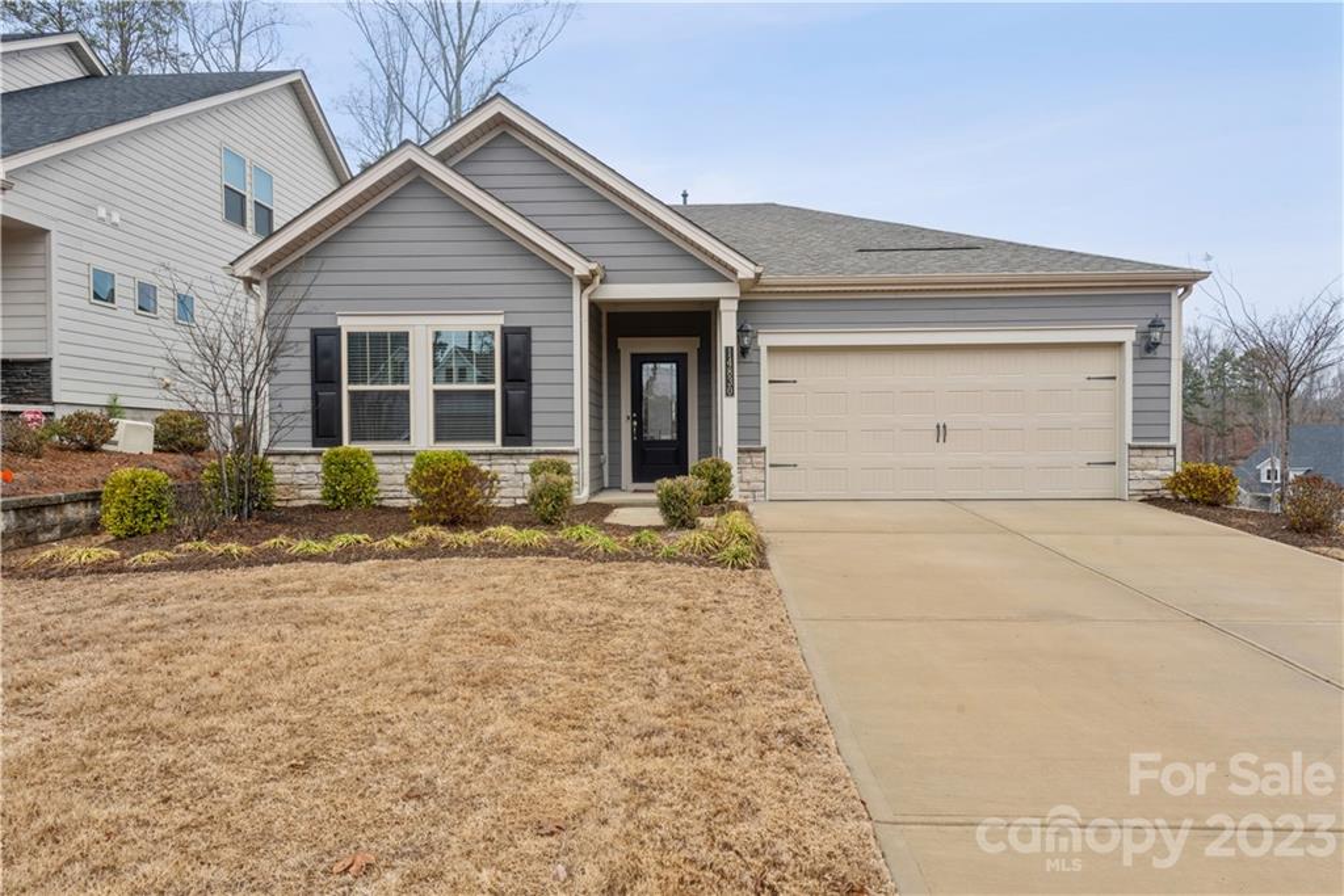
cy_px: 448
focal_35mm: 22
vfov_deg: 57.2
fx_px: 821
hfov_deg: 78.6
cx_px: 672
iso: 200
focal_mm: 22
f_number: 11
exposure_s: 1/60
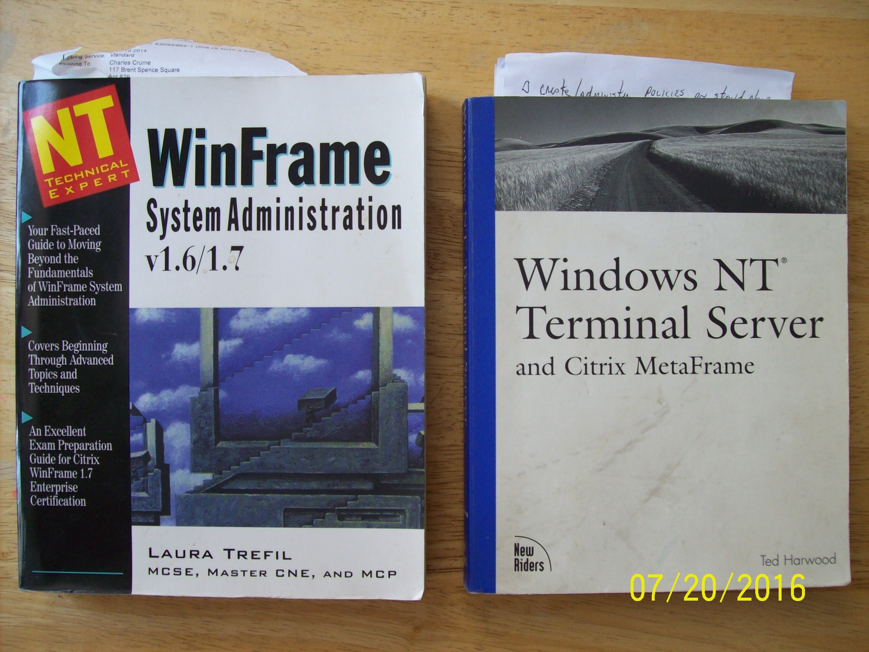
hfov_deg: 51.4
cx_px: 434
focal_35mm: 36
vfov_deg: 39.7
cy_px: 326
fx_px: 904
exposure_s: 1/77.4
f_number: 2.7
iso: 80
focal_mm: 6
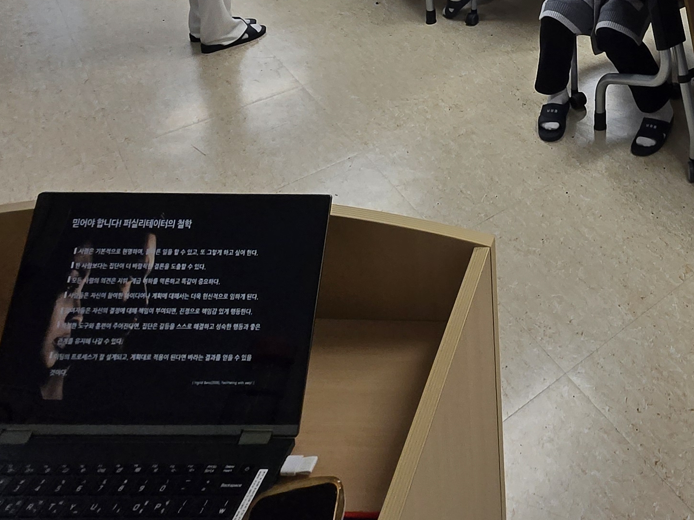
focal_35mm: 36
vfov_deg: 30.0
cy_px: -185
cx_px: 699
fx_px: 722
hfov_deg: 43.7
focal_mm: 1.7
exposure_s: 1/60
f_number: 2.2
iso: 32
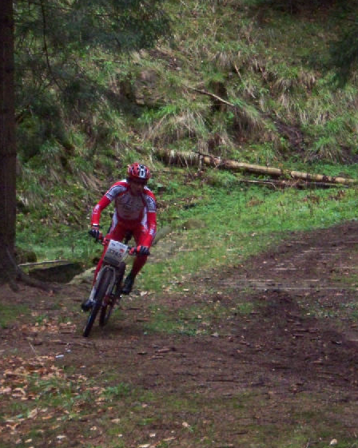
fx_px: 2161
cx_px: 227
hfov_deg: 9.5
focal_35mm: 163
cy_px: 224
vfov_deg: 11.8
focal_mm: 19.2
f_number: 4.4
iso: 400
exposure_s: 1/125
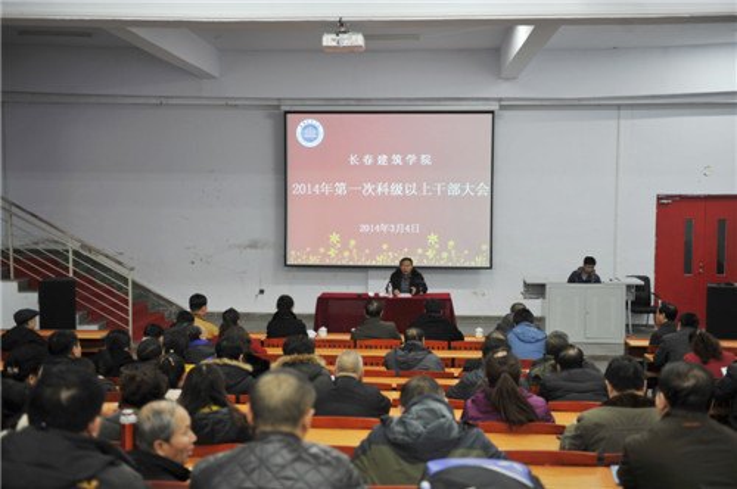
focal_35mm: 44
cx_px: 368
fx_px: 900
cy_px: 244
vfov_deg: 30.4
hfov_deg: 44.6
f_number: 3.2
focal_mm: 44
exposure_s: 1/40
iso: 250
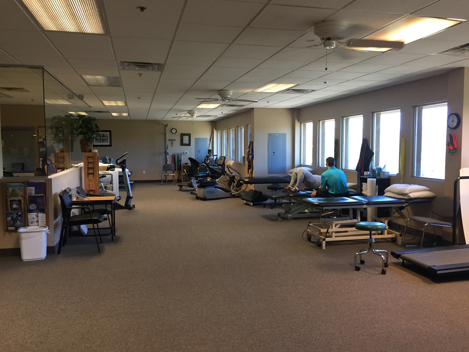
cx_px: 234
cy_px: 176
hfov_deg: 61.7
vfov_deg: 48.2
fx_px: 393
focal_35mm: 29
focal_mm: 4.15
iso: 125
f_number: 2.2
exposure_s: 1/30
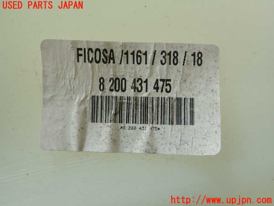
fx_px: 237
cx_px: 137
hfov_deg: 60.0
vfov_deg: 46.8
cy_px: 103
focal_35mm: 30
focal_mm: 5.5
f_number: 2.3
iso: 100
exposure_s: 1/125
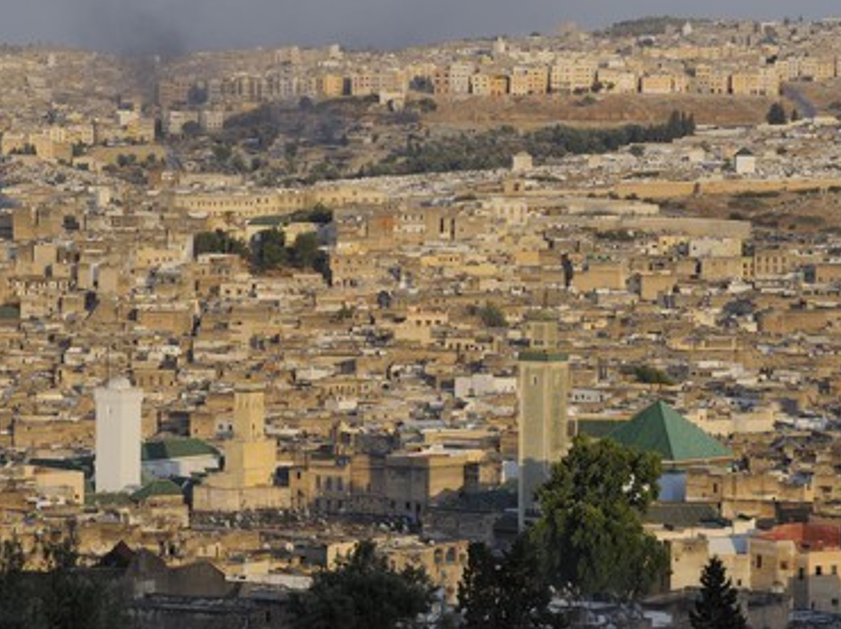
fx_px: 3448
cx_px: 393
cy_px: 313
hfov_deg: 13.9
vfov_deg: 10.4
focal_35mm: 142
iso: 400
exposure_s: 1/320
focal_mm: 130
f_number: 13
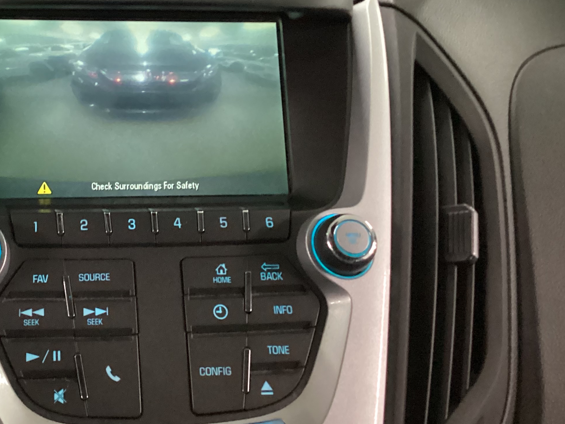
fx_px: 849
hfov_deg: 35.8
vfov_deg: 27.9
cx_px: 127
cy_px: 159
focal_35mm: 52
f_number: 2.4
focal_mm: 3.3
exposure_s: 1/30
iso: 500
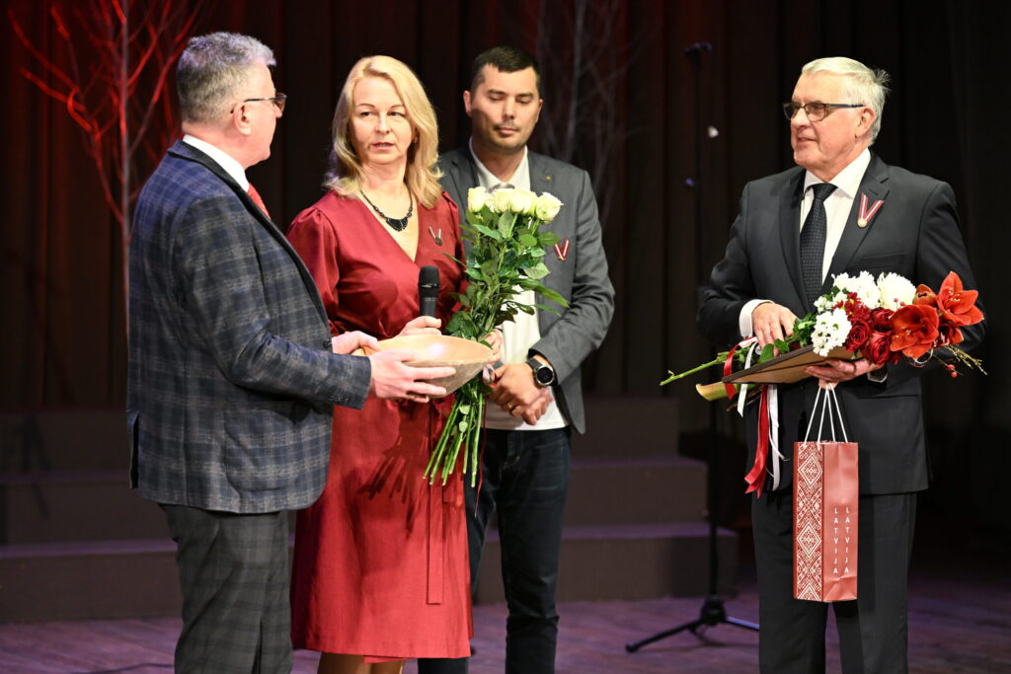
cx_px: 506
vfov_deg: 7.8
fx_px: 4915
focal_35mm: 175
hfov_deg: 11.7
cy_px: 337
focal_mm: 175
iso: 2800
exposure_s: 1/200
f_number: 4
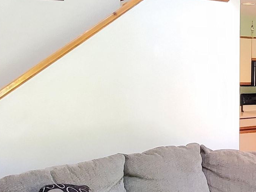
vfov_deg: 24.8
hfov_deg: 30.4
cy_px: 76
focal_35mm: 59
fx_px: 436
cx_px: 255
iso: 400
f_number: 2.2
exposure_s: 1/40
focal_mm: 1.8
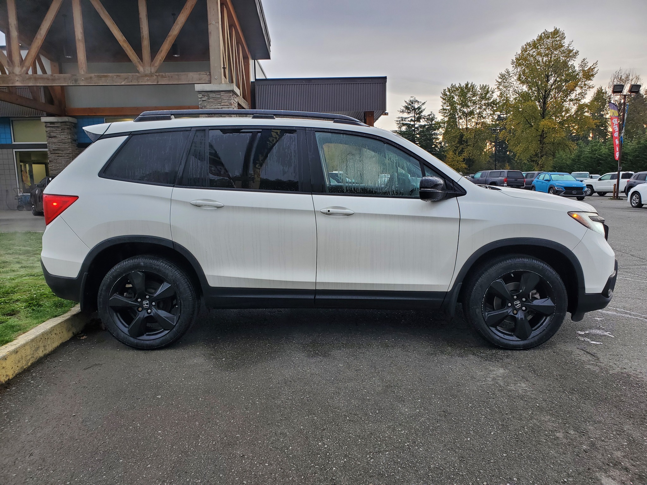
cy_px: 242
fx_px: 486
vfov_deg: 53.1
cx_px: 324
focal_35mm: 26
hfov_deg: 67.3
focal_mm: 4.3
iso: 50
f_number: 2.4
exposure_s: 1/71
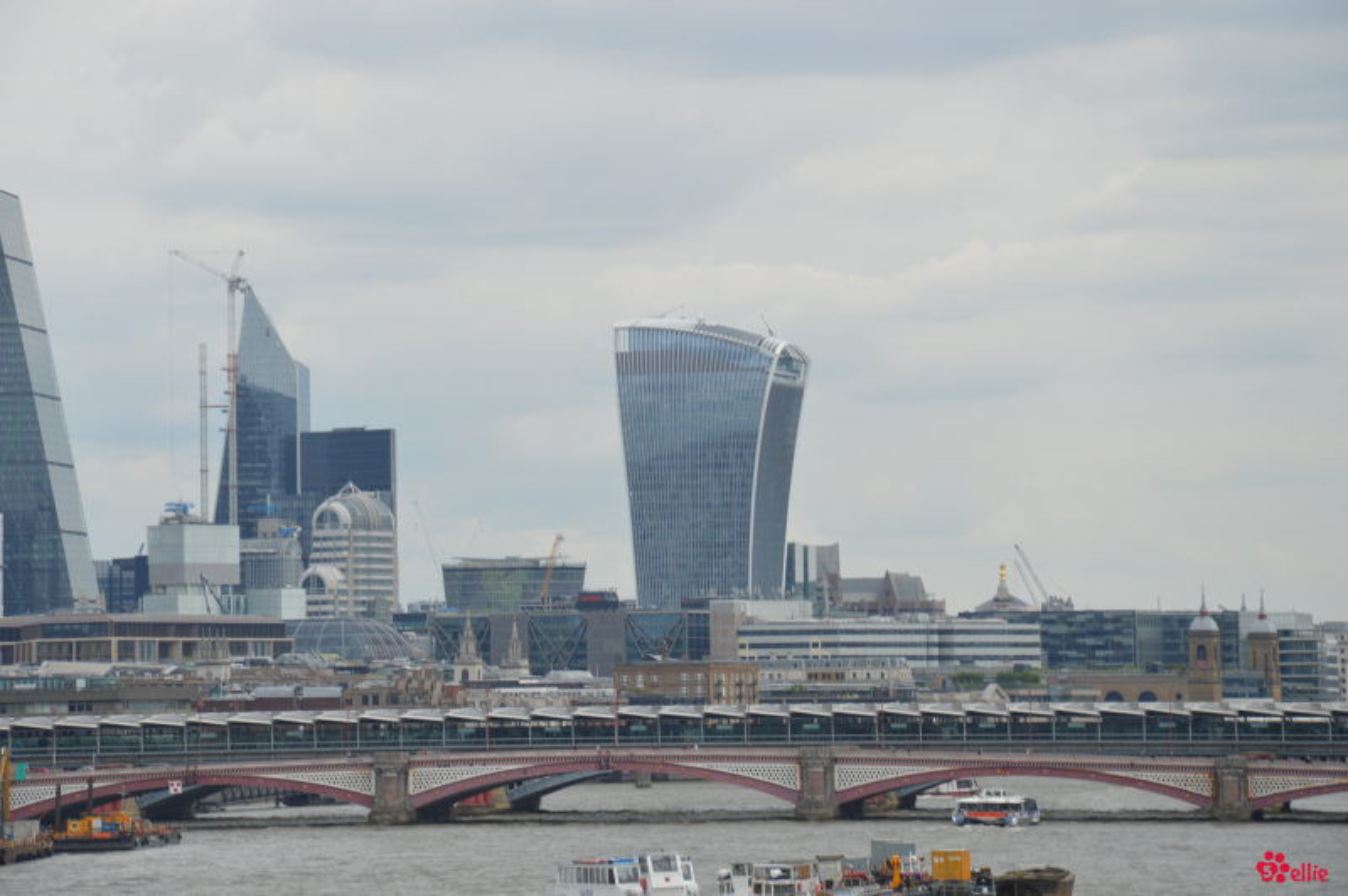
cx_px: 674
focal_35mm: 158
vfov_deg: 8.7
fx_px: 5893
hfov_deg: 13.1
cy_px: 448
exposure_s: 1/250
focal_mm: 105
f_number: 8
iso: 100
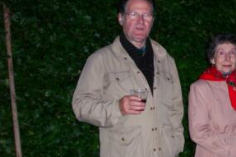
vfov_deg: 22.2
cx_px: 194
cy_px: 78
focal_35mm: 61
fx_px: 400
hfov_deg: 31.9
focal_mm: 7.5
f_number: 2.8
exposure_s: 1/30
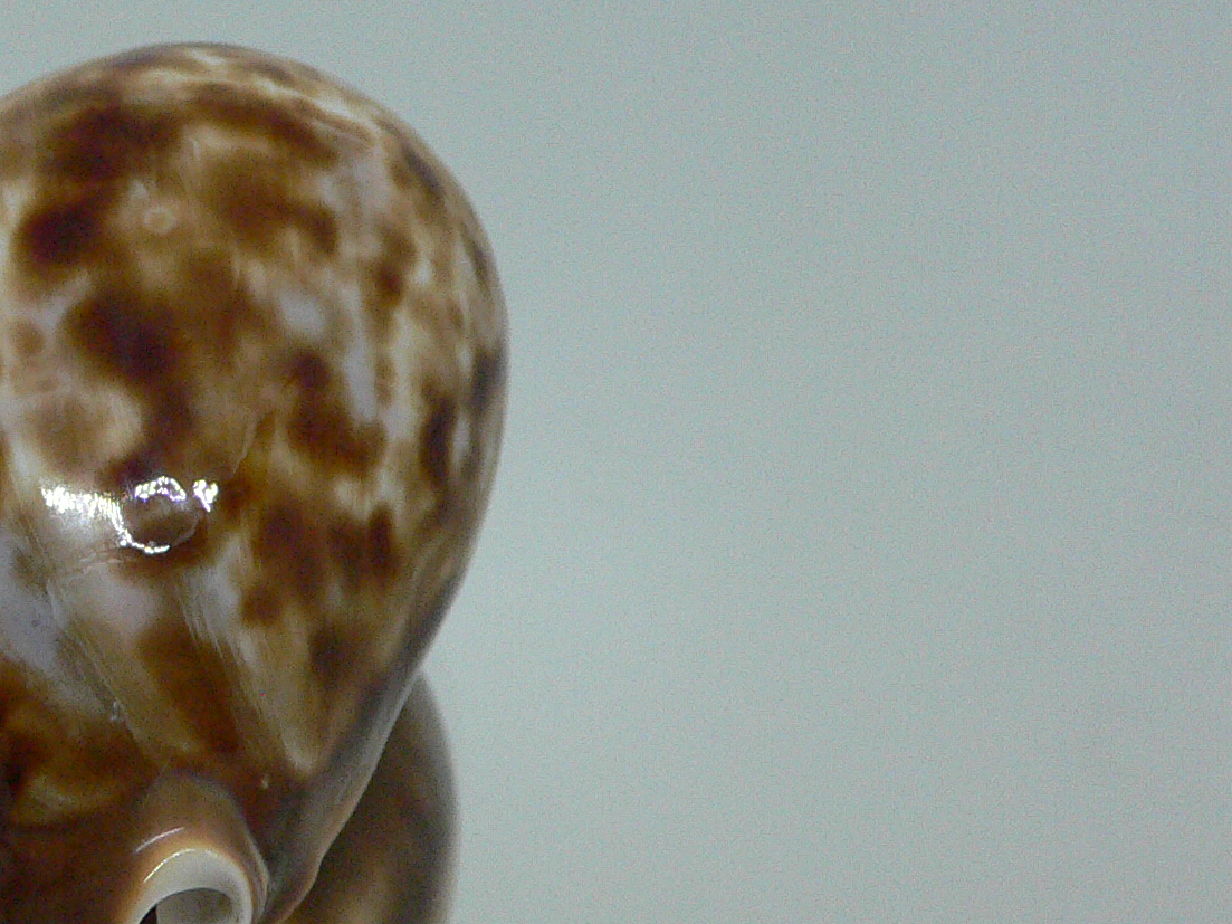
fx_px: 2278
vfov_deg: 22.9
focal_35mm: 64
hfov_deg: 29.1
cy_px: 527
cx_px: 136
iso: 200
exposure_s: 1/60
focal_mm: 4.6
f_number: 2.8
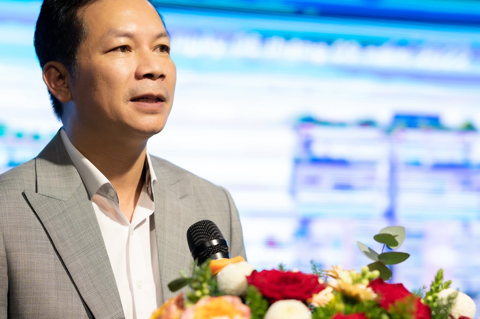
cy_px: 207
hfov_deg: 13.6
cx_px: 155
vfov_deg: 9.1
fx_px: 2012
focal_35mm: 151
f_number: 2.5
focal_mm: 85
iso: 1600
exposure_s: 1/640
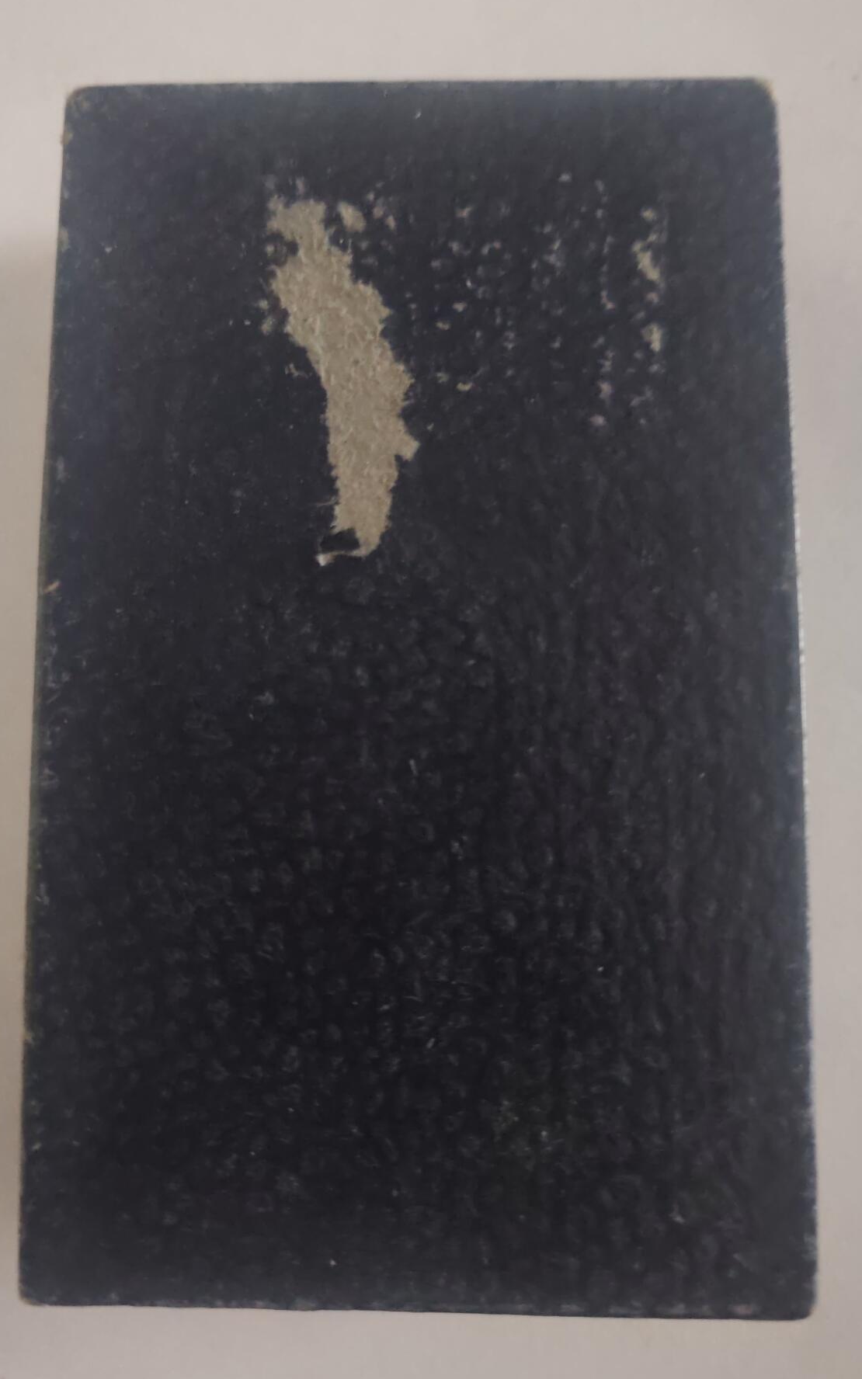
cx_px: 406
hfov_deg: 43.1
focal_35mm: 29
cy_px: 694
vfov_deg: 64.6
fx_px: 1090
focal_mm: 5.52
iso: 1000
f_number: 1.95
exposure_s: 1/20
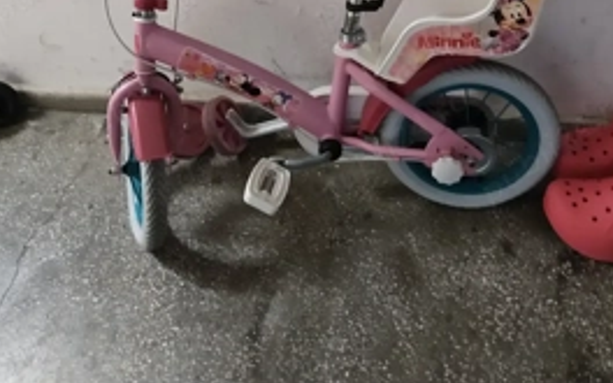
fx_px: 618
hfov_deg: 52.7
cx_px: 311
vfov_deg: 32.0
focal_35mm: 37
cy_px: 7
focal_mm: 6.19
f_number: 1.65
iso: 4000
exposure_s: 1/25
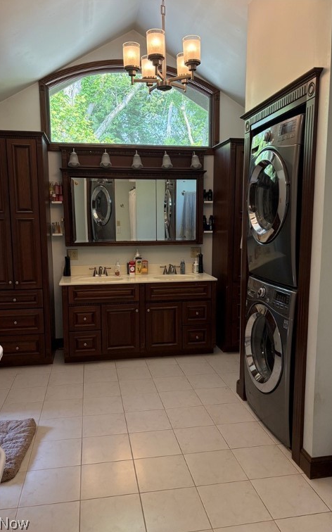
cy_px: 269
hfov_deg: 44.5
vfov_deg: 66.5
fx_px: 406
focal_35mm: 28
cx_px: 162
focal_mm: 5.96
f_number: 1.6
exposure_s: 1/111
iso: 125
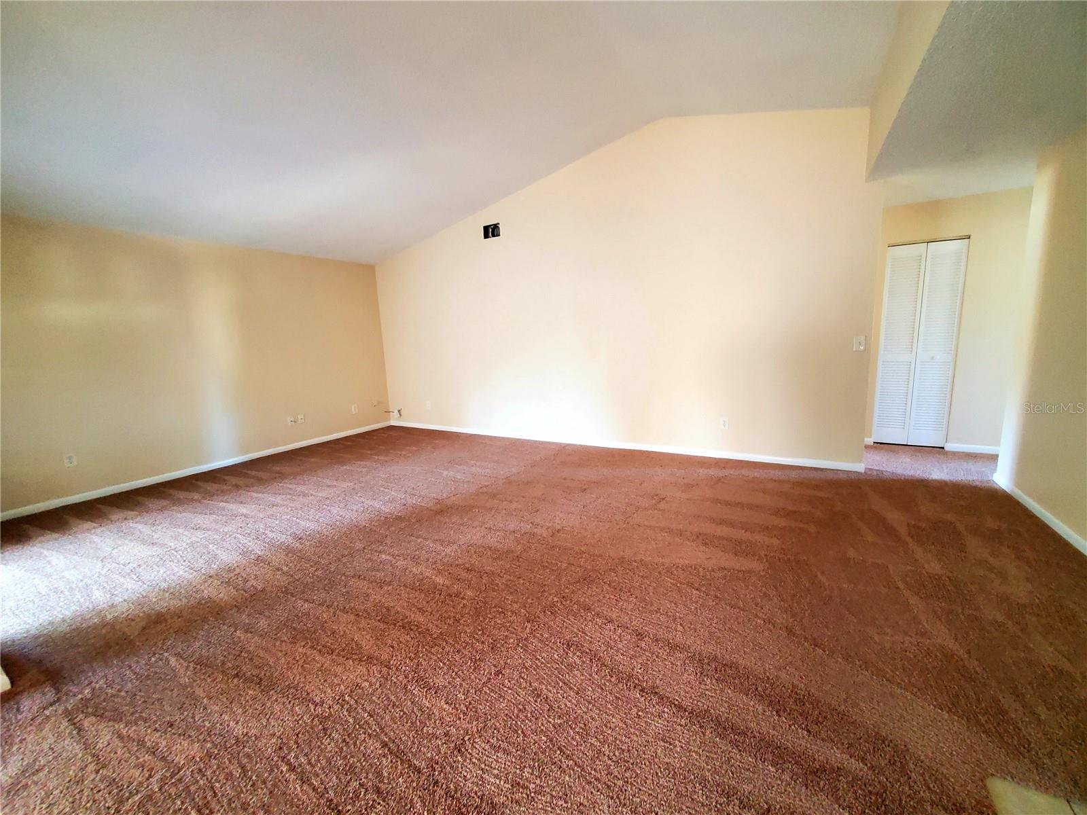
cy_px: 408
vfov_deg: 89.9
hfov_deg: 106.2
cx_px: 544
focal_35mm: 13
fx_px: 408
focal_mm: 1.8
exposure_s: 1/33
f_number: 2.2
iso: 1000
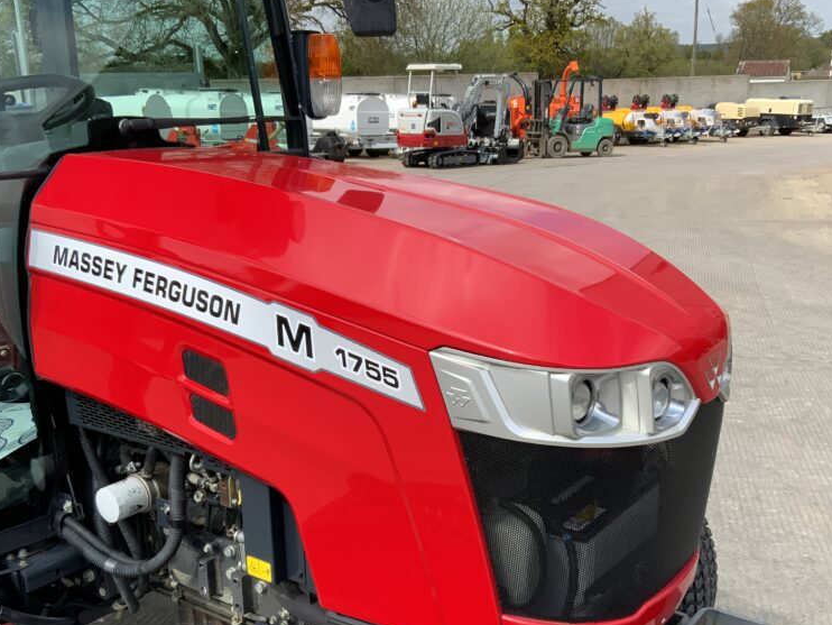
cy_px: 407
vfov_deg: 35.7
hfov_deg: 46.8
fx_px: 962
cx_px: 424
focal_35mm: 40
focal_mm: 3
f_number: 1.8
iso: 16
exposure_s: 1/1195
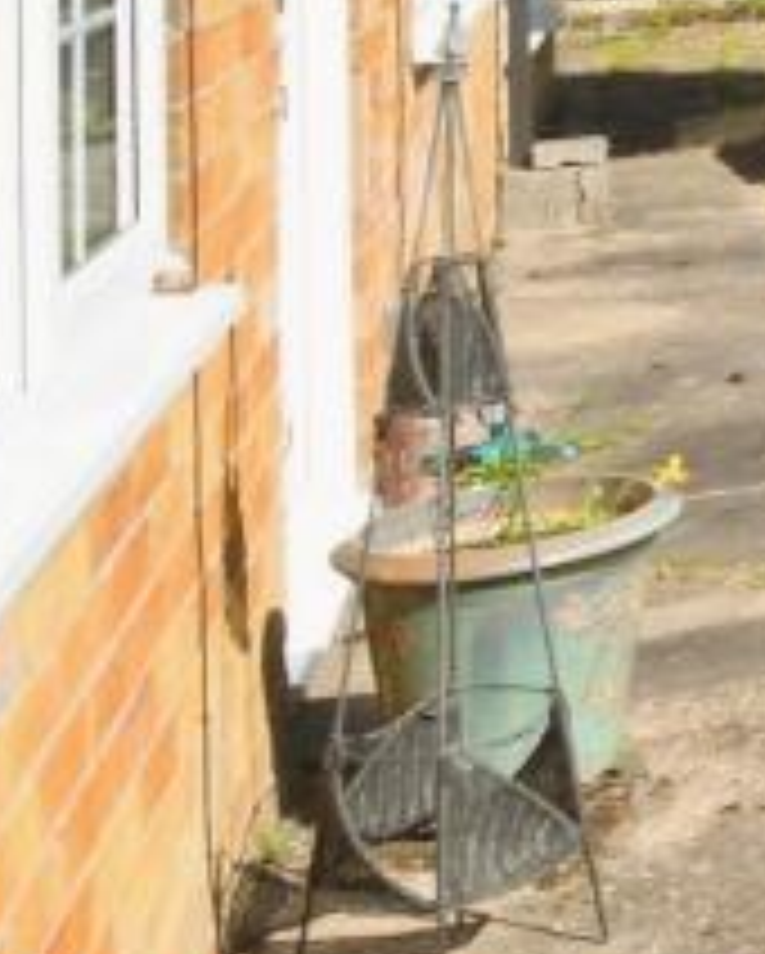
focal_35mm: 68
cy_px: 110
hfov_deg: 12.3
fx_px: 1922
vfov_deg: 27.0
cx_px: 2164
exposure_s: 1/250
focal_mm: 10
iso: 800
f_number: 18
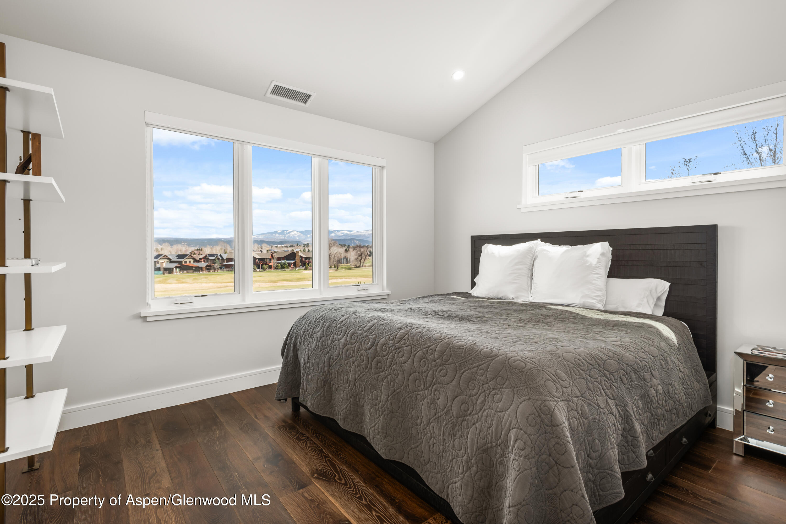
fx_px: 371
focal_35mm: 17
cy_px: 262
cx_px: 393
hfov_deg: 93.3
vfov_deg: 70.5
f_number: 10
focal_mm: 17
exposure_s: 1/10
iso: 400
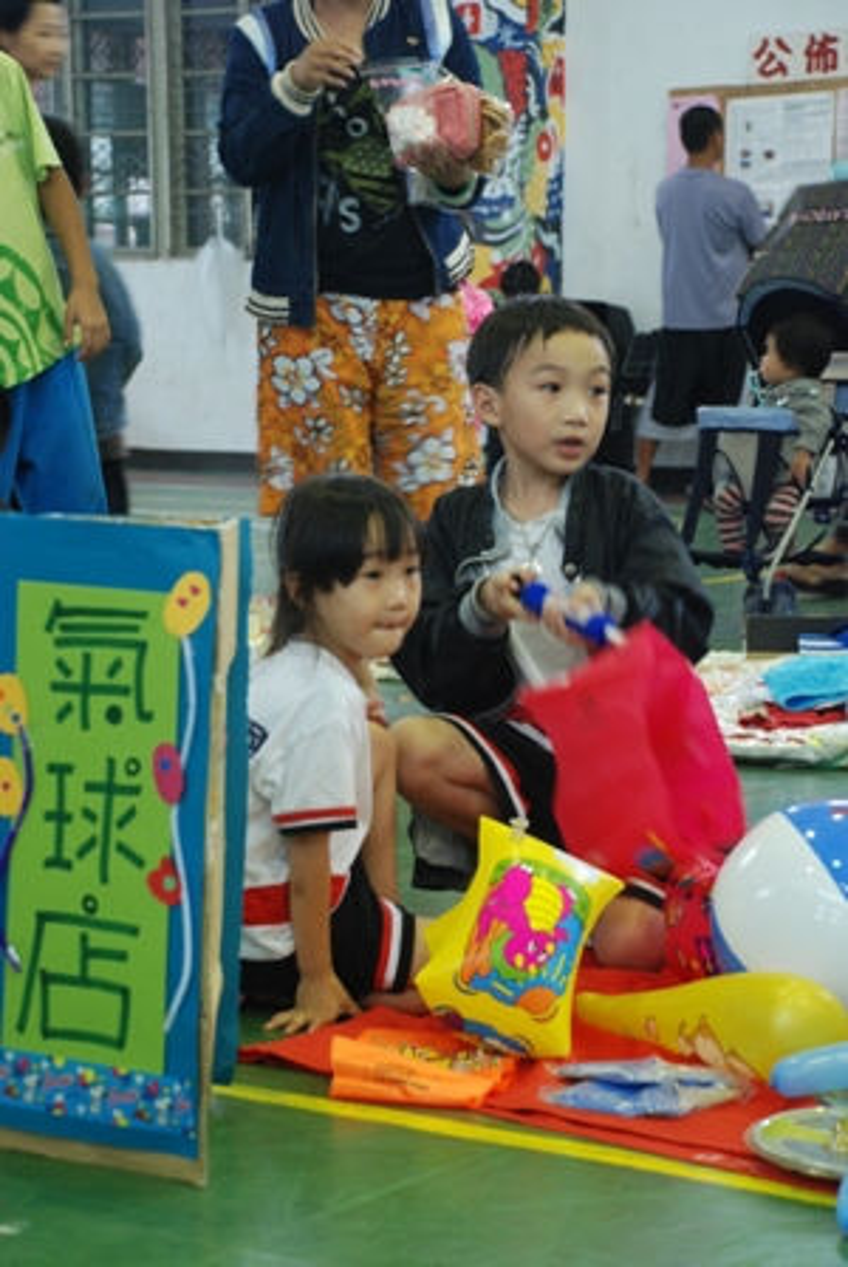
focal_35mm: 93
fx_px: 3276
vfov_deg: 21.9
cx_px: 424
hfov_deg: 14.8
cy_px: 634
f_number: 5.3
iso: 640
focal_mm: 62
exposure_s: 1/20
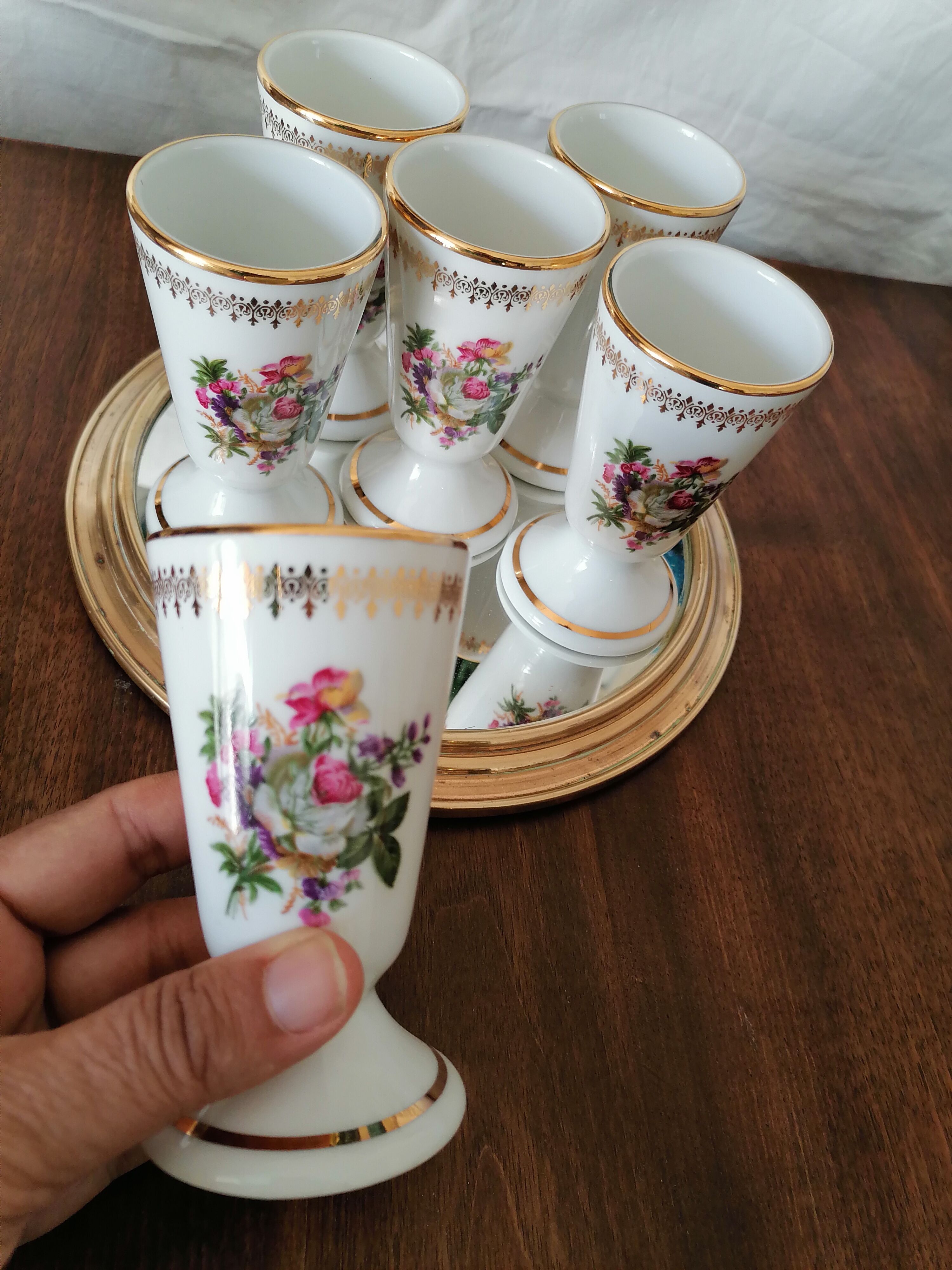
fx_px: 990
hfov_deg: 51.4
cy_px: 635
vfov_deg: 65.3
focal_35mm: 27
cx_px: 476
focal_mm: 5.3
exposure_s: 1/33.3
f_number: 1.8
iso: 100
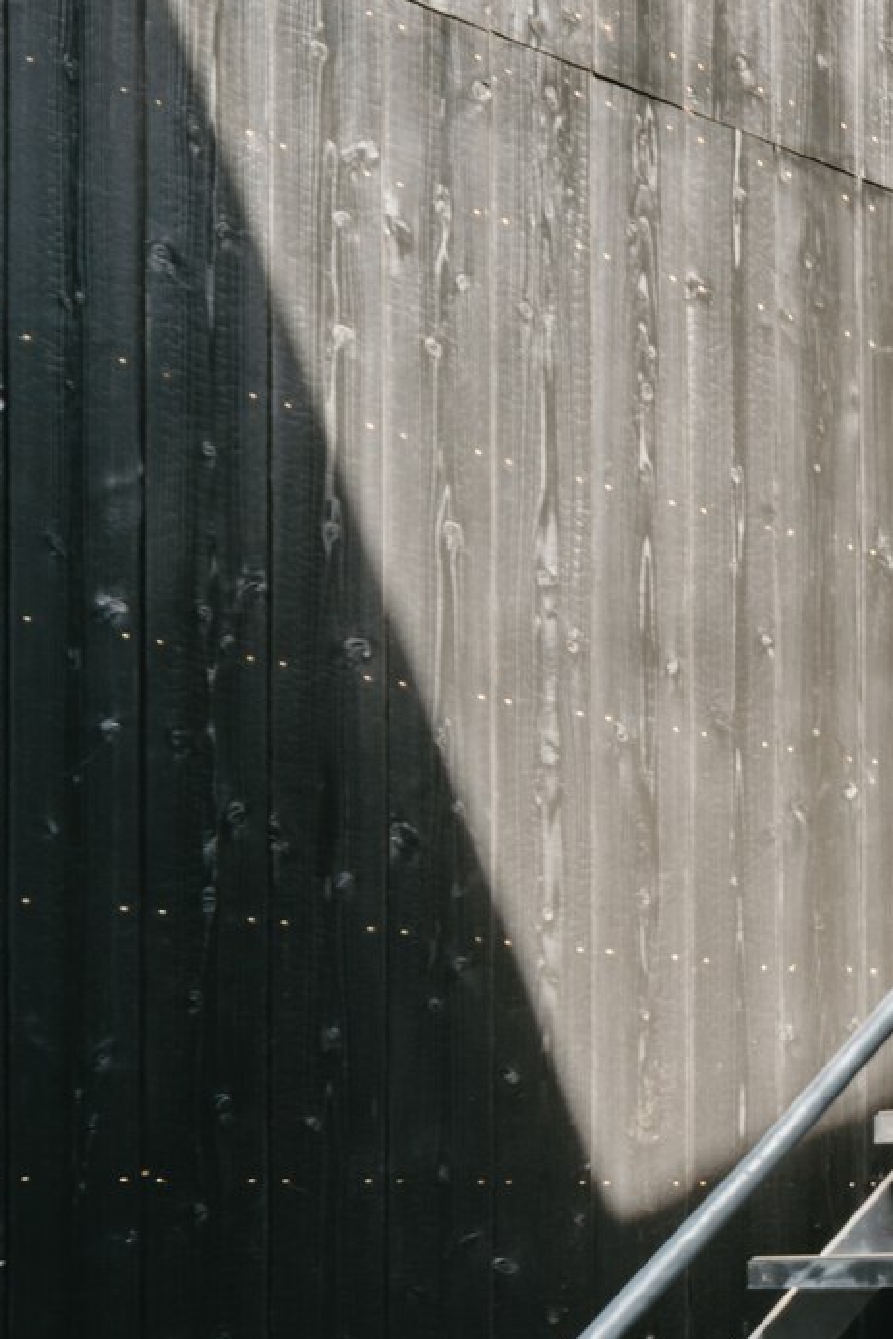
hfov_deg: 16.0
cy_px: 927
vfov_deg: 26.4
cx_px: 1455
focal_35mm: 76
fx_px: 2828
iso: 1000
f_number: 6.3
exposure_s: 1/400
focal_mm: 24
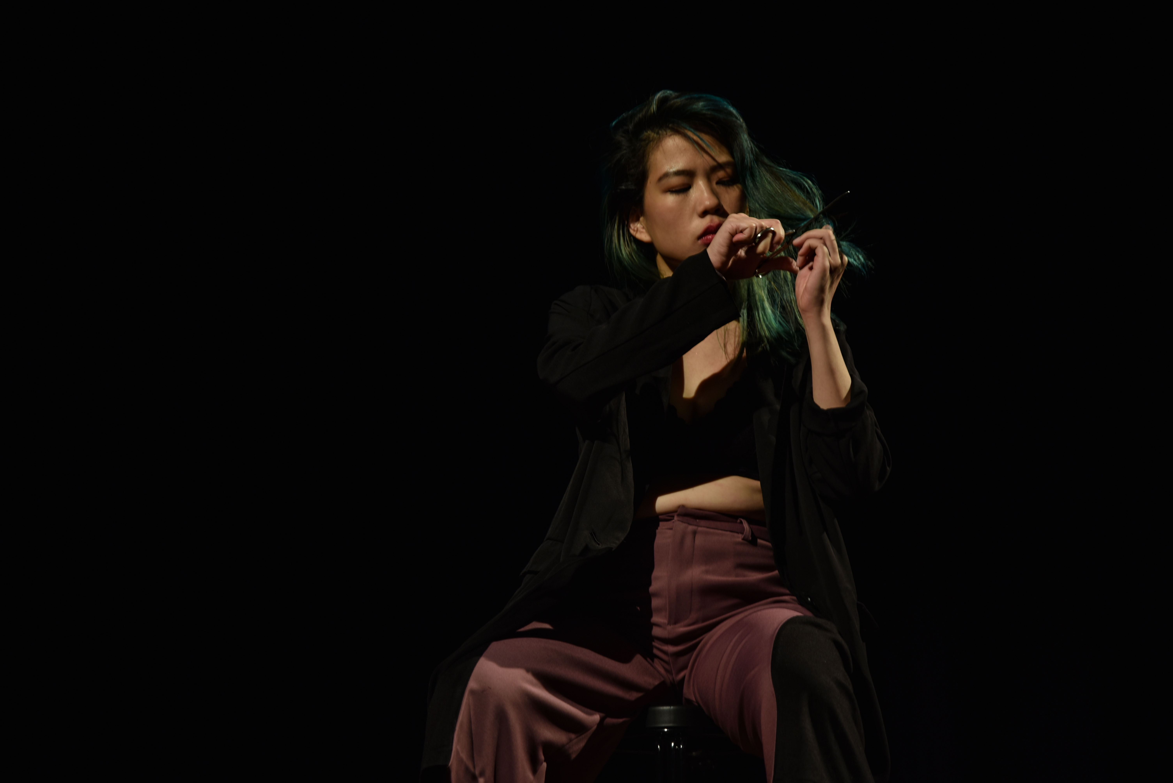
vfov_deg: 11.4
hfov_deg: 17.1
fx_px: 3911
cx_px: 586
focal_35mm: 120
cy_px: 392
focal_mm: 120
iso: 80
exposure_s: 1/13
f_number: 4
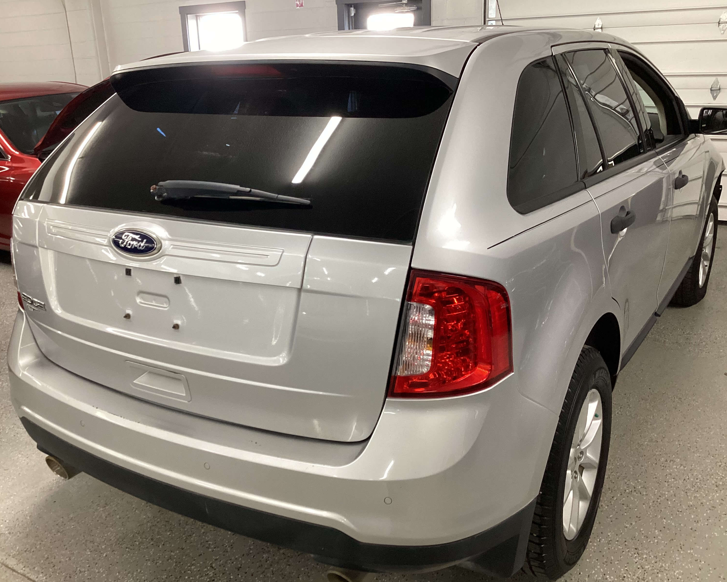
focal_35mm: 33
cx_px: 347
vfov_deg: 44.5
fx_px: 710
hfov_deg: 54.2
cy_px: 288
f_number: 2.4
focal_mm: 3.3
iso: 250
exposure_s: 1/60
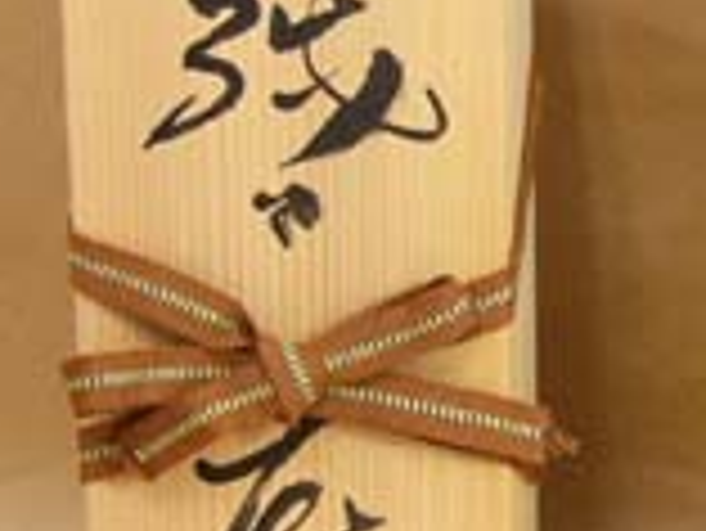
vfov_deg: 10.6
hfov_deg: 14.0
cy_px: 369
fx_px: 2858
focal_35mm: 140
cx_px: 607
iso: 200
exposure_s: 1/30
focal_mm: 7.3
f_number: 2.8
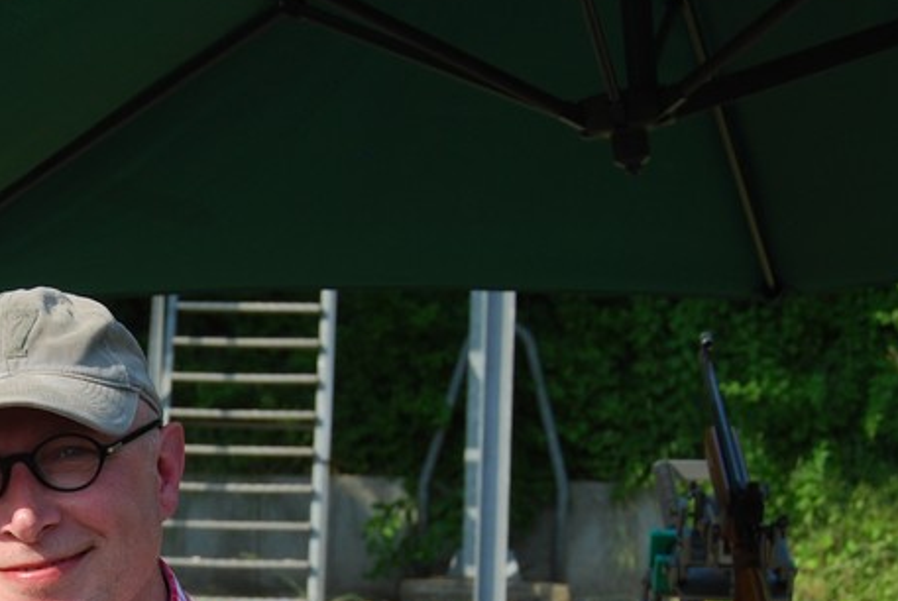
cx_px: -25
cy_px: 725
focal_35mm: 137
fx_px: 3429
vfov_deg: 9.9
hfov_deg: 14.6
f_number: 7.1
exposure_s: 1/200
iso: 100
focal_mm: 35
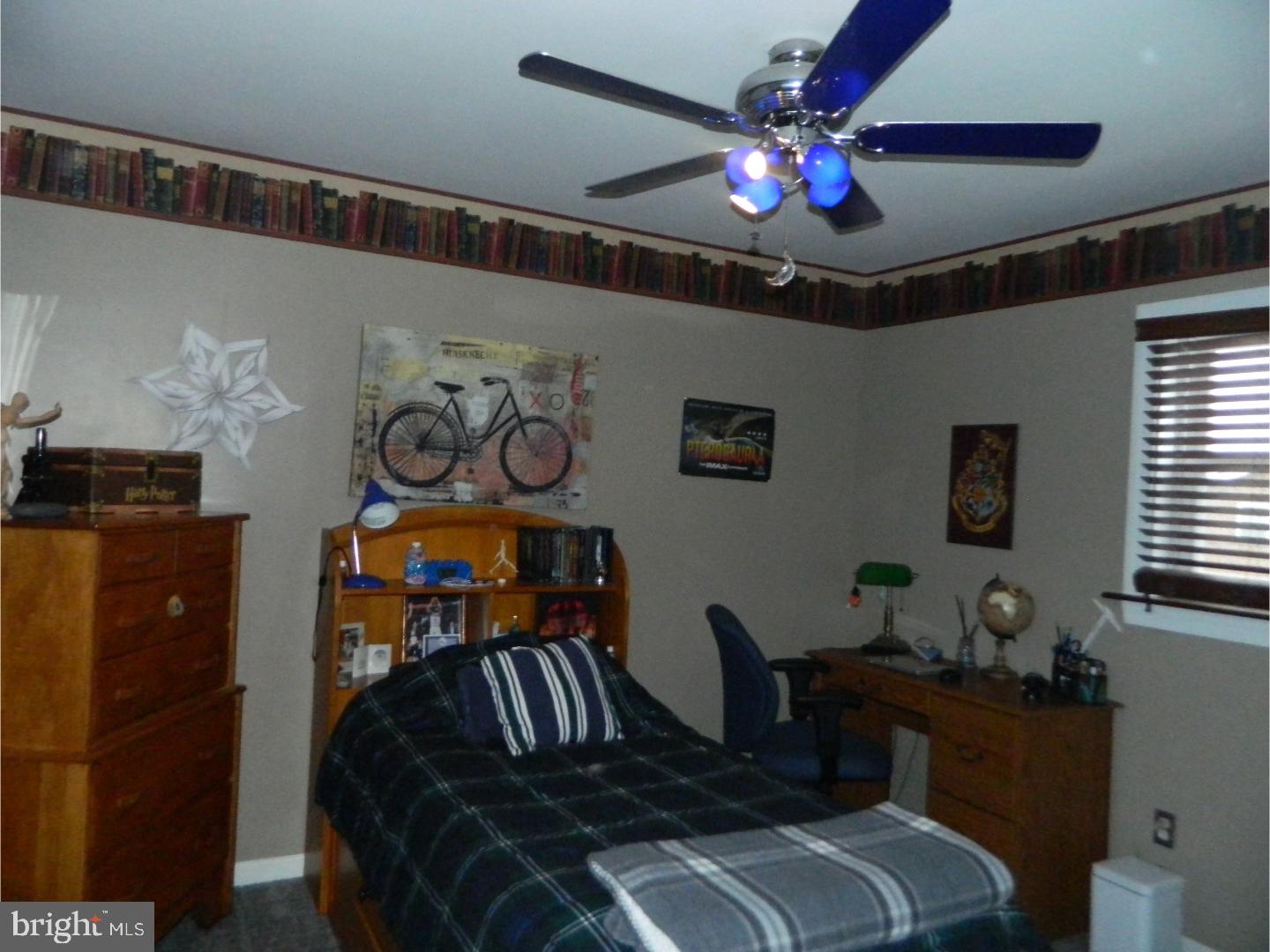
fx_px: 917
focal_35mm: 25
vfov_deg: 54.9
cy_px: 476
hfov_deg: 69.4
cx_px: 635
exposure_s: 1/30
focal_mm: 4.5
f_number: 8.7
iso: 800
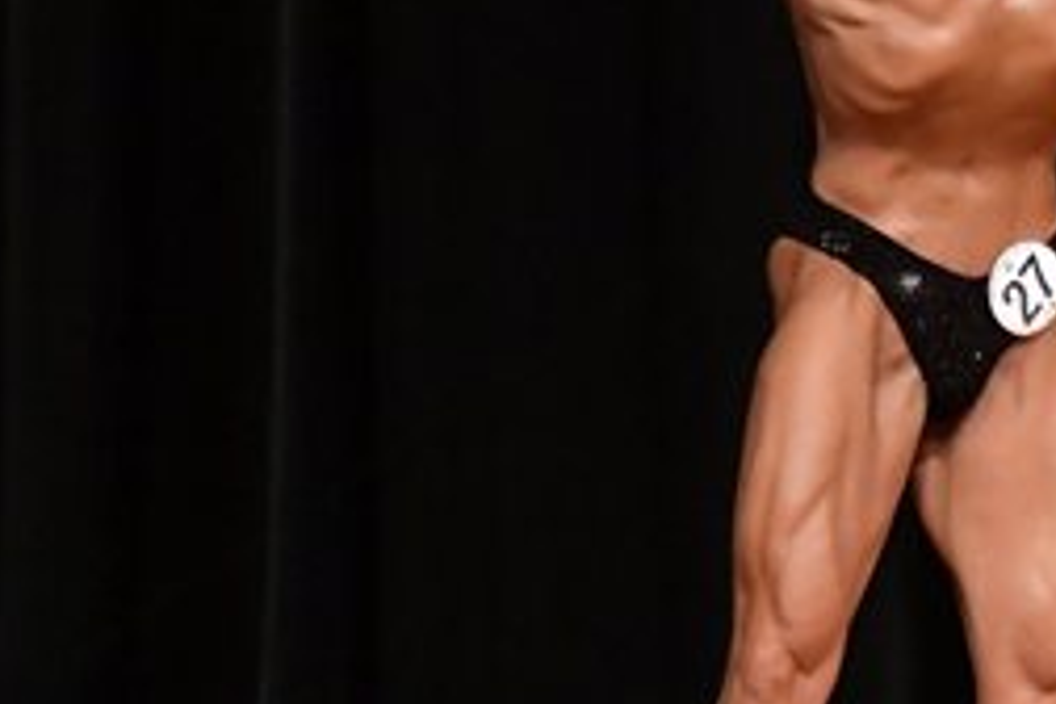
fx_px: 23025
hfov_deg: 2.6
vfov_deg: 1.8
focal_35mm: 785
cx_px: 1578
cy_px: 356
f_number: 5.6
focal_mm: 170
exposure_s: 1/400
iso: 6400
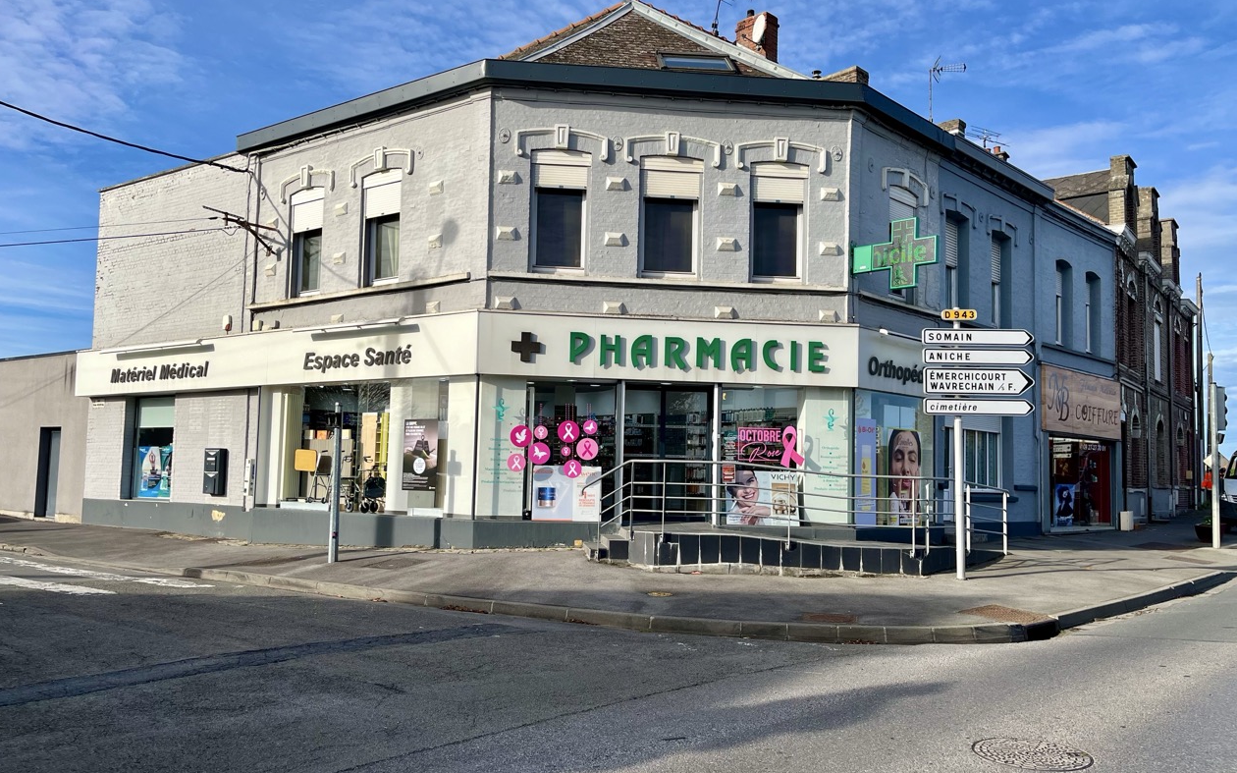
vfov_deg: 44.5
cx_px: 624
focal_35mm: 28
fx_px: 944
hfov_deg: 66.5
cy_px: 403
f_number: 1.6
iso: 50
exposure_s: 1/3311
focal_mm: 5.1
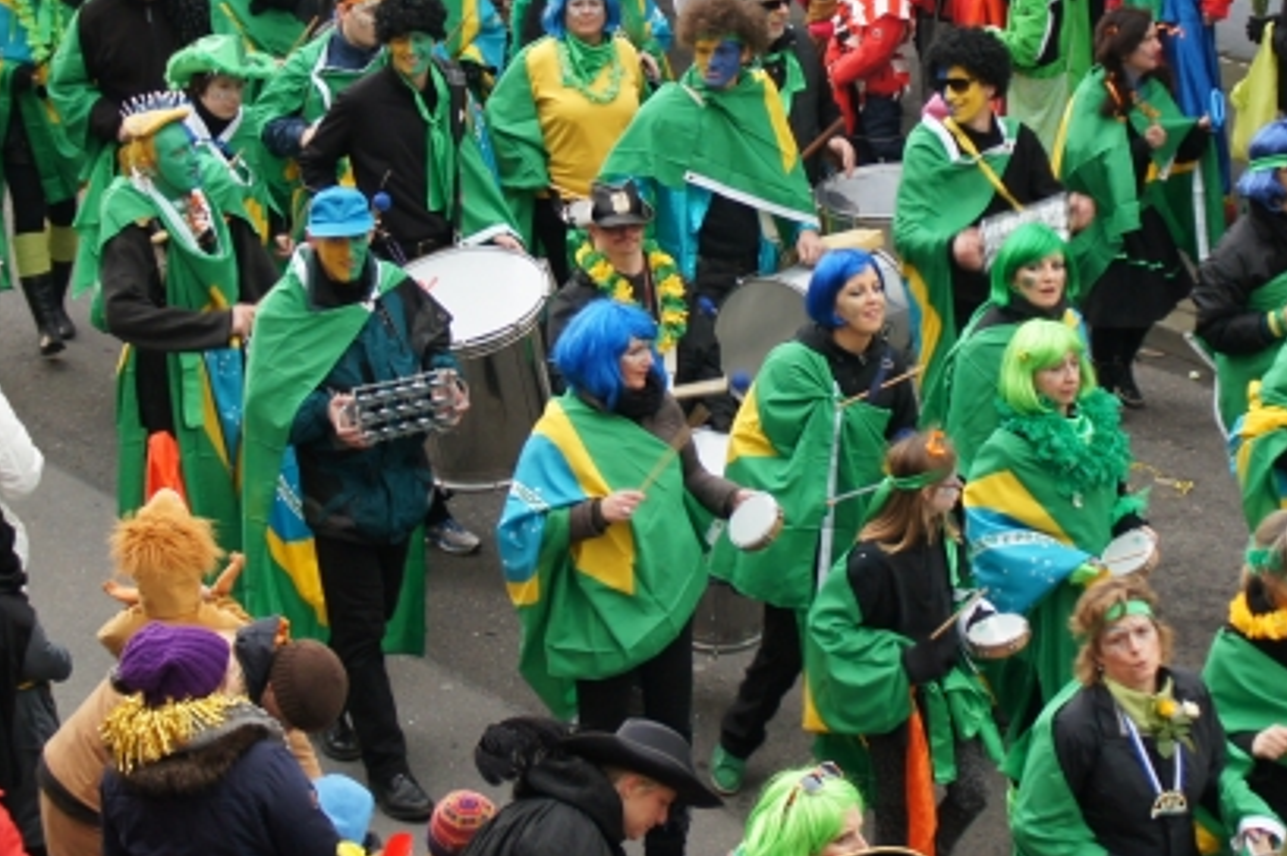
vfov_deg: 10.4
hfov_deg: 15.5
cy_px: 271
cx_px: 809
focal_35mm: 132
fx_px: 4715
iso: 640
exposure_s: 1/80
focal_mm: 40
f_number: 4.5
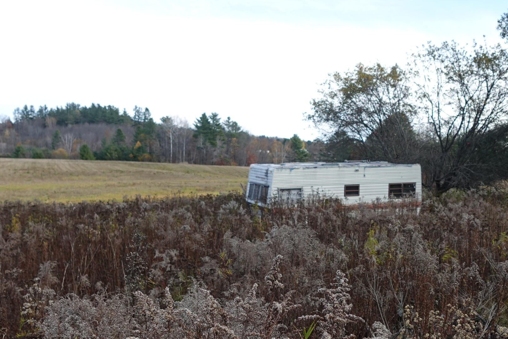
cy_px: 248
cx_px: 269
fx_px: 522
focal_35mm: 37
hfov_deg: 51.9
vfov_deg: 35.3
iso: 125
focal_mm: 7.6
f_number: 2
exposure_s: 1/1000
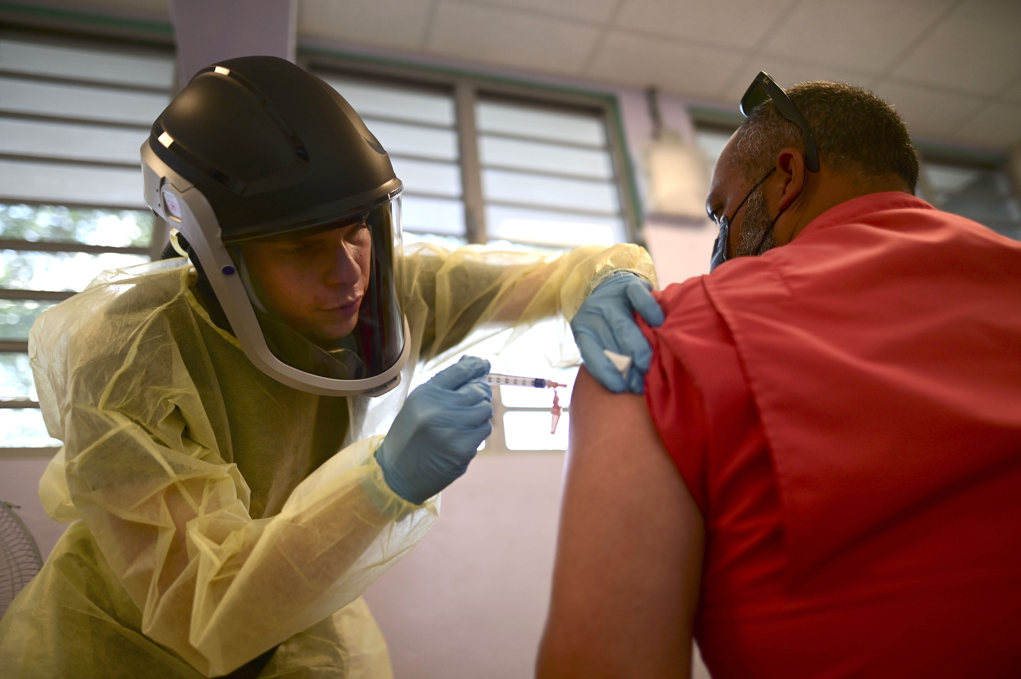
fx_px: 680
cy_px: 340
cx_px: 510
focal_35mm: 24
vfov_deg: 53.1
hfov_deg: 73.8
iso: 320
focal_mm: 24
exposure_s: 1/800
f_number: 1.4
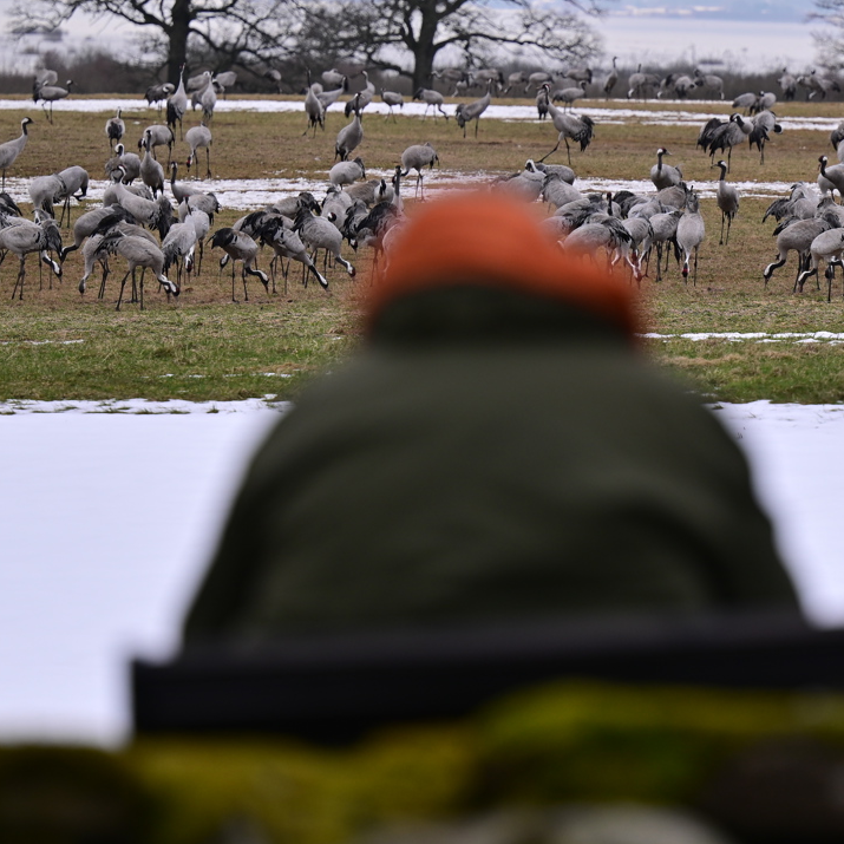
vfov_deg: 5.6
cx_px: 686
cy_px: 331
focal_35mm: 315
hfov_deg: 5.6
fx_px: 8689
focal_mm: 130
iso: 125
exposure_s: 1/1000
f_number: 2.8
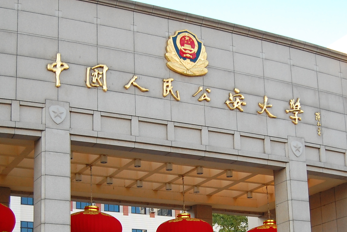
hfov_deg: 26.7
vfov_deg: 17.6
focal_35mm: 76
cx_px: 176
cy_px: 218
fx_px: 732
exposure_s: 1/320
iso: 400
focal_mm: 26
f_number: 4
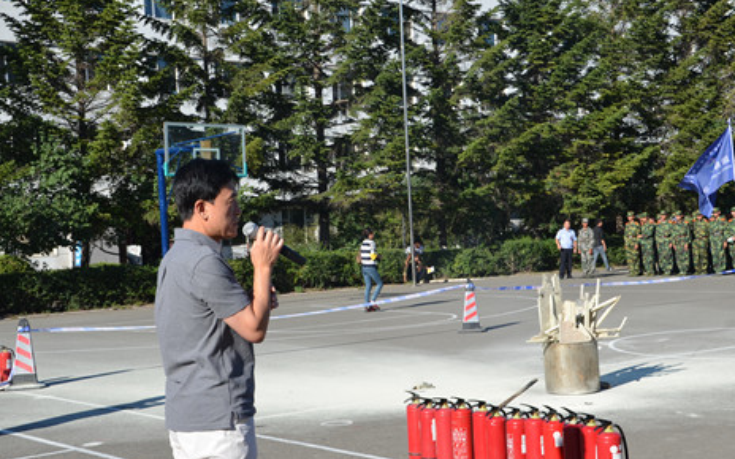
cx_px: 383
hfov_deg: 35.4
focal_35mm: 58
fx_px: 1153
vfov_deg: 22.5
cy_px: 245
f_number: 8
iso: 100
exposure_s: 1/250
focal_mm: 35
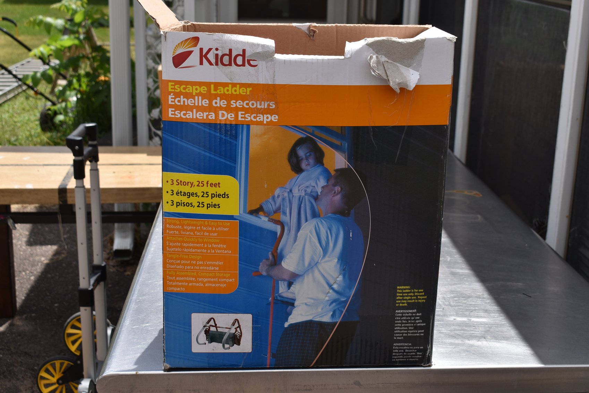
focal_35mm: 52
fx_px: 860
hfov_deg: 37.8
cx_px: 294
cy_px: 196
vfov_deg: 25.8
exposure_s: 1/320
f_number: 8
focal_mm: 35
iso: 100
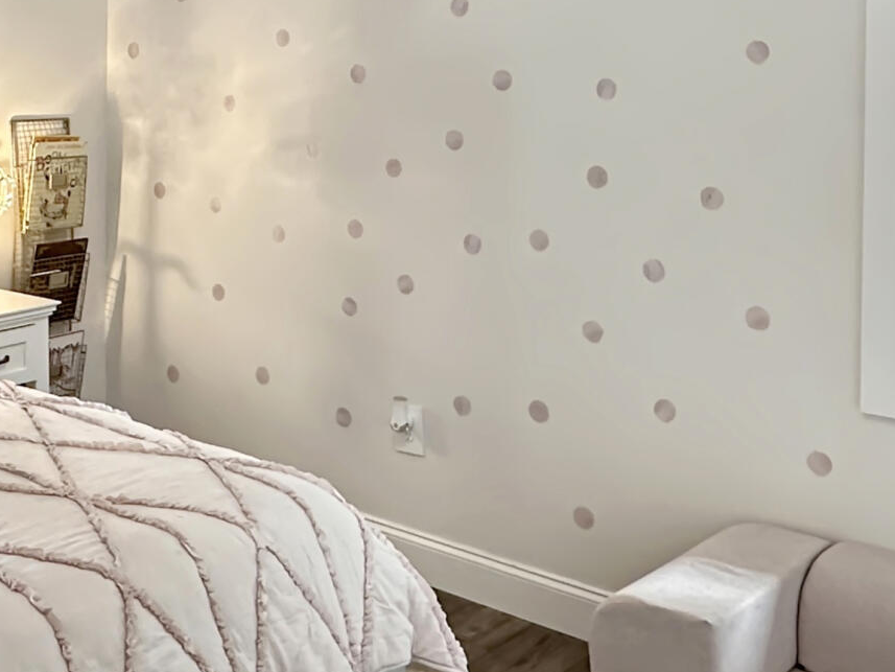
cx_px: 175
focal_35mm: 49
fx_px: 1267
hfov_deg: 37.5
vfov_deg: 28.4
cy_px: 49
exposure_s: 1/60
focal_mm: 2.22
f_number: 2.2
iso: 400
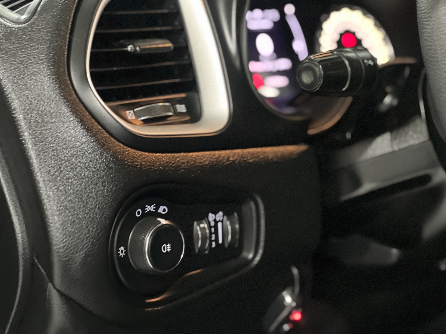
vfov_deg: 19.1
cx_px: 223
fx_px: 992
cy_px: 167
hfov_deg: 25.3
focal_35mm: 77
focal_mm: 9
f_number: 2.8
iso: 1600
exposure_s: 1/15
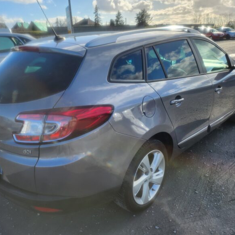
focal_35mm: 29
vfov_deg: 55.6
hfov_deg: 55.6
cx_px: 110
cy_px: 119
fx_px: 223
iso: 50
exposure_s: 1/1946
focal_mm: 5
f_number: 1.8
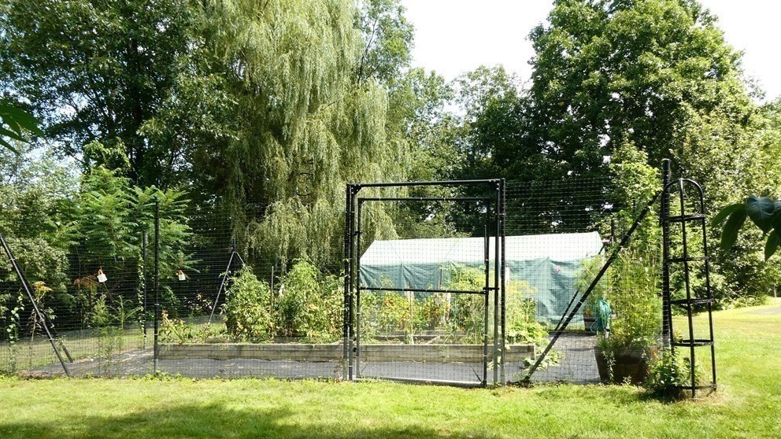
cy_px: 289
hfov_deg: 69.8
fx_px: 559
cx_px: 402
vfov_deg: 42.4
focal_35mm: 27
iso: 80
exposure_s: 1/100
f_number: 4.5
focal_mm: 4.3
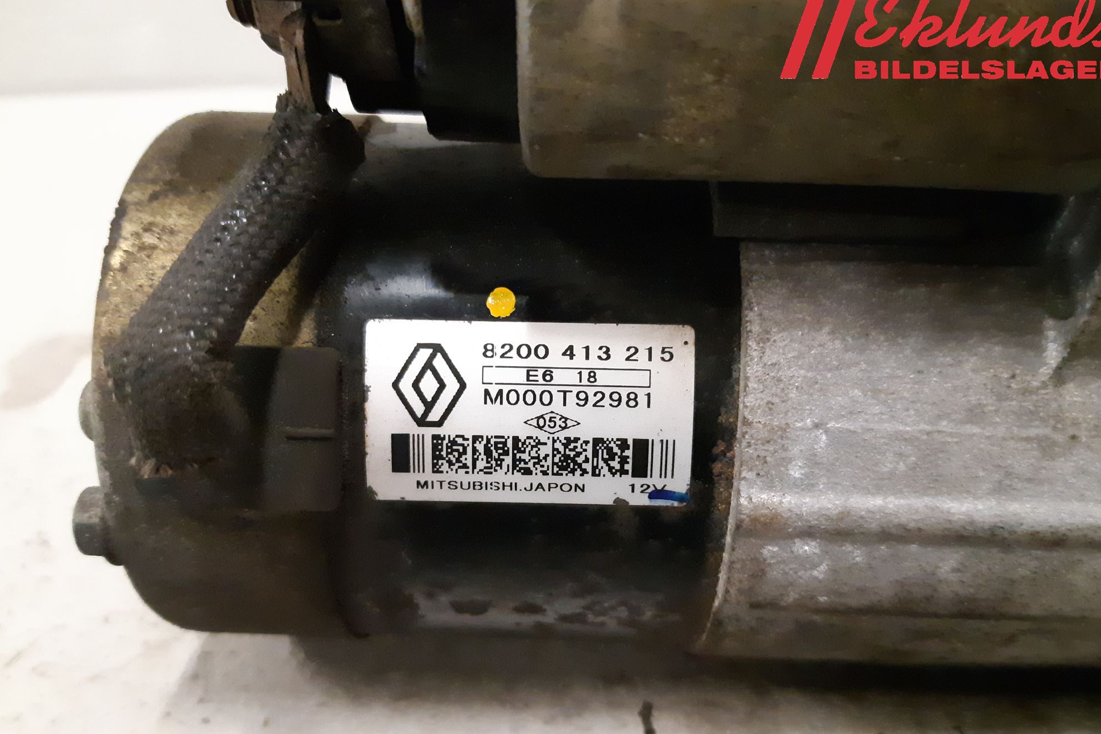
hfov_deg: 65.5
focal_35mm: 28
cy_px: 412
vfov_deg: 46.3
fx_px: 856
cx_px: 552
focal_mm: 3.93
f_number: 1.7
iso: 800
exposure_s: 1/100
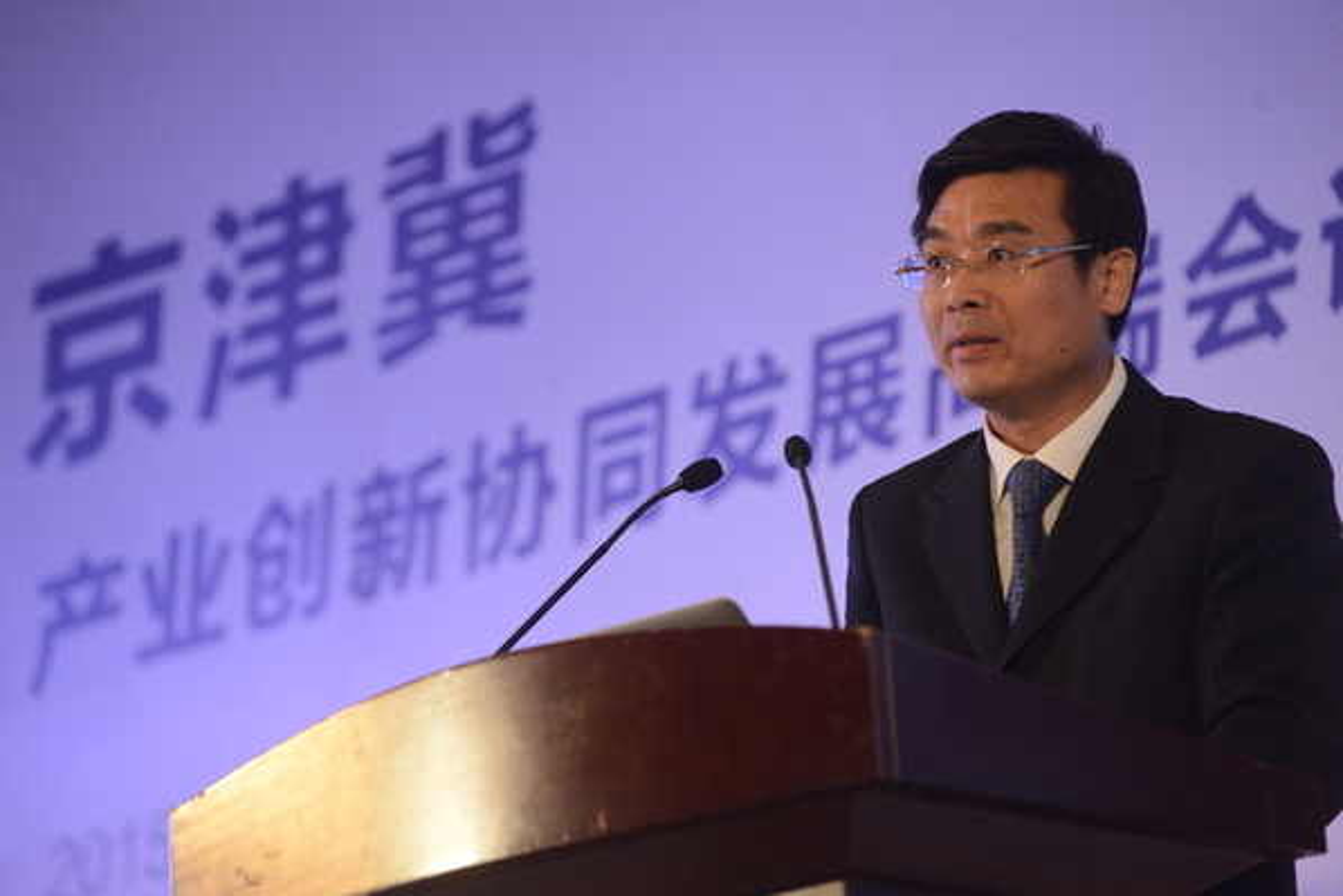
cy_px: 448
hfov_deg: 11.1
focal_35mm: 185
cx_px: 672
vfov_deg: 7.4
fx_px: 6903
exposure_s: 1/160
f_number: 4.5
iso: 1000
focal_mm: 185
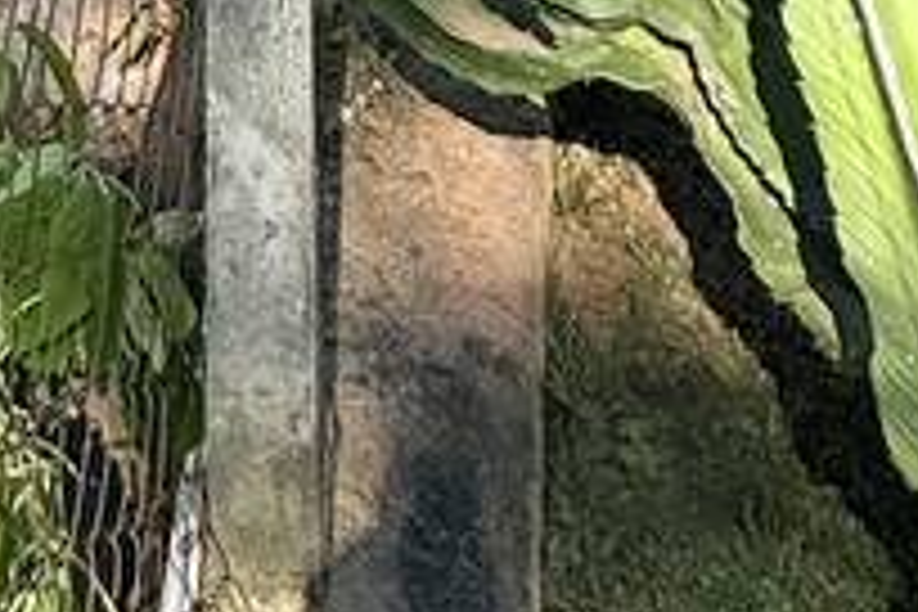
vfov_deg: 10.6
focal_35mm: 77
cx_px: -288
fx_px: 1963
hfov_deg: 23.2
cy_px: -1323
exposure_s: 1/888
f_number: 2.2
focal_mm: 2.22
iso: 64
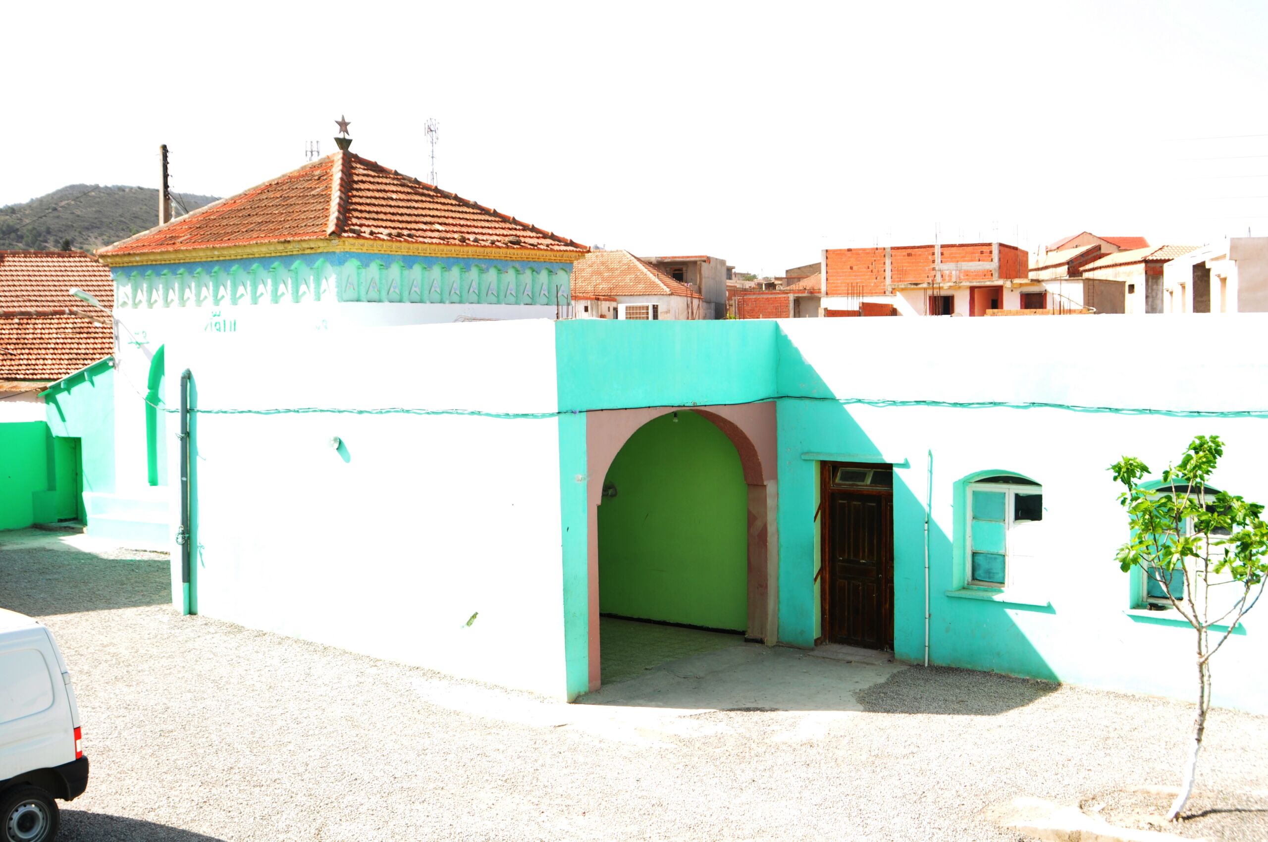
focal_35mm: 42
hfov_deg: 46.5
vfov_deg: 31.8
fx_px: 1477
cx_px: 634
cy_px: 421
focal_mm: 28
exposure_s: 1/200
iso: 200
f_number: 9
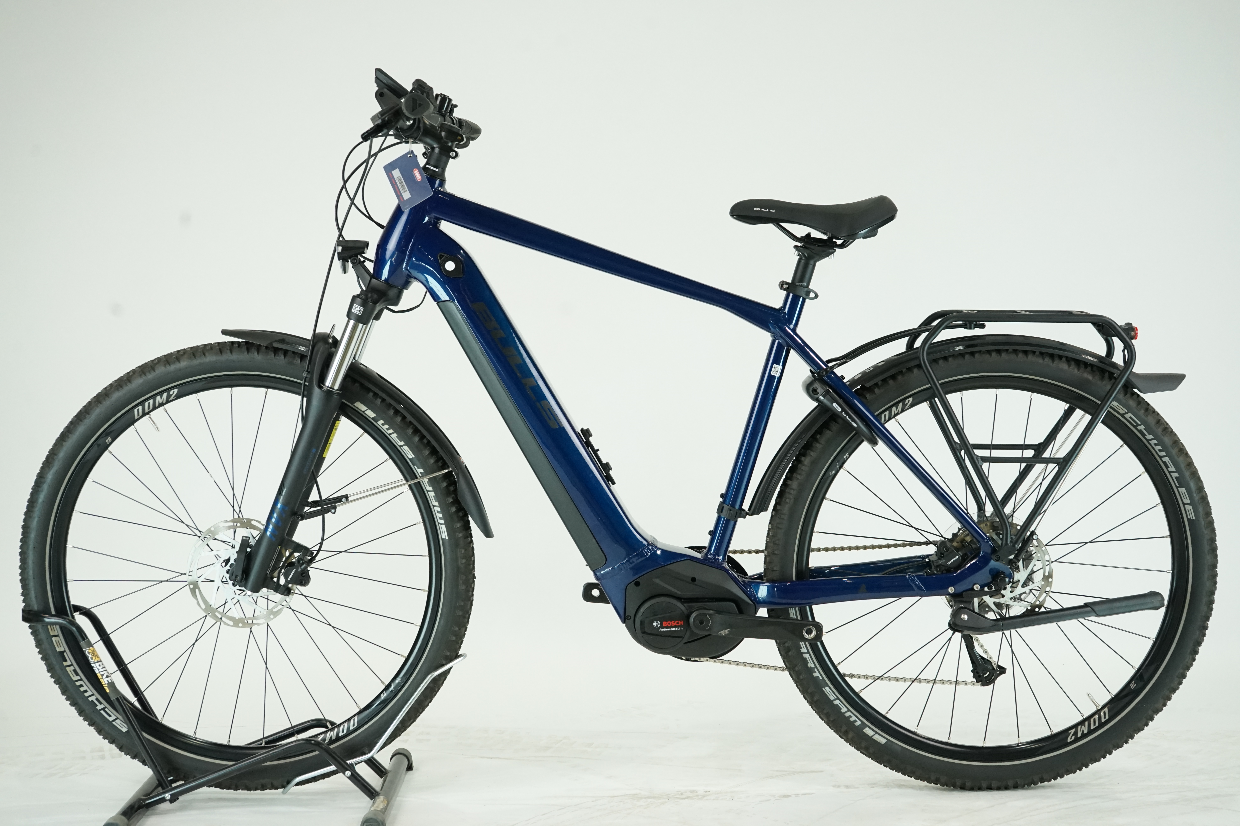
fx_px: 1722
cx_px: 620
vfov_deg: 27.0
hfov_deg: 39.6
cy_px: 413
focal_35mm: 50
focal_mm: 50
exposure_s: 1/200
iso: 2500
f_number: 7.1
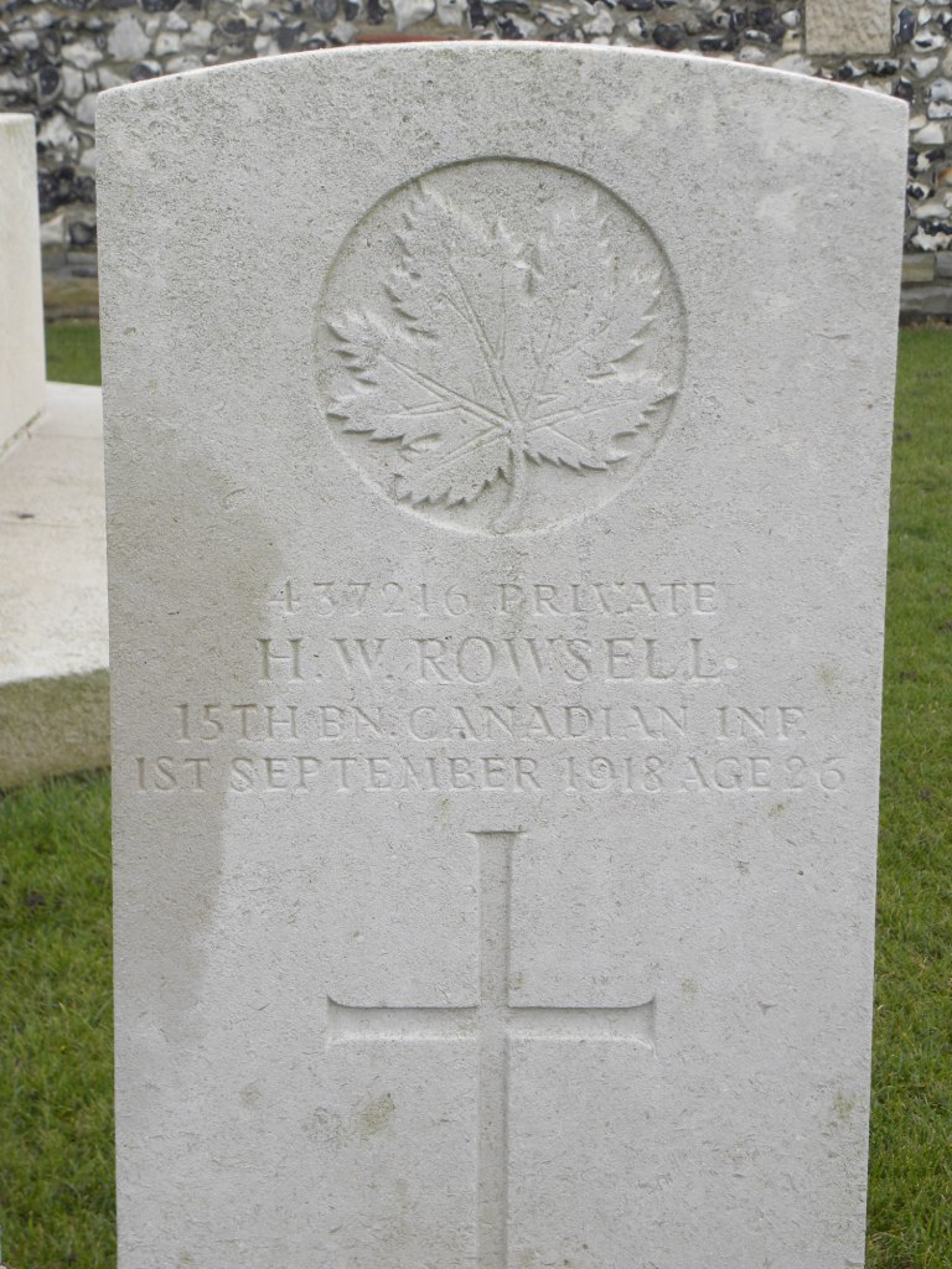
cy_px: 634
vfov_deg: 26.0
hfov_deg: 19.6
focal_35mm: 75
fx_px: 2750
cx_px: 476
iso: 64
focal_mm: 13.4
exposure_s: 1/94.7
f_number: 4
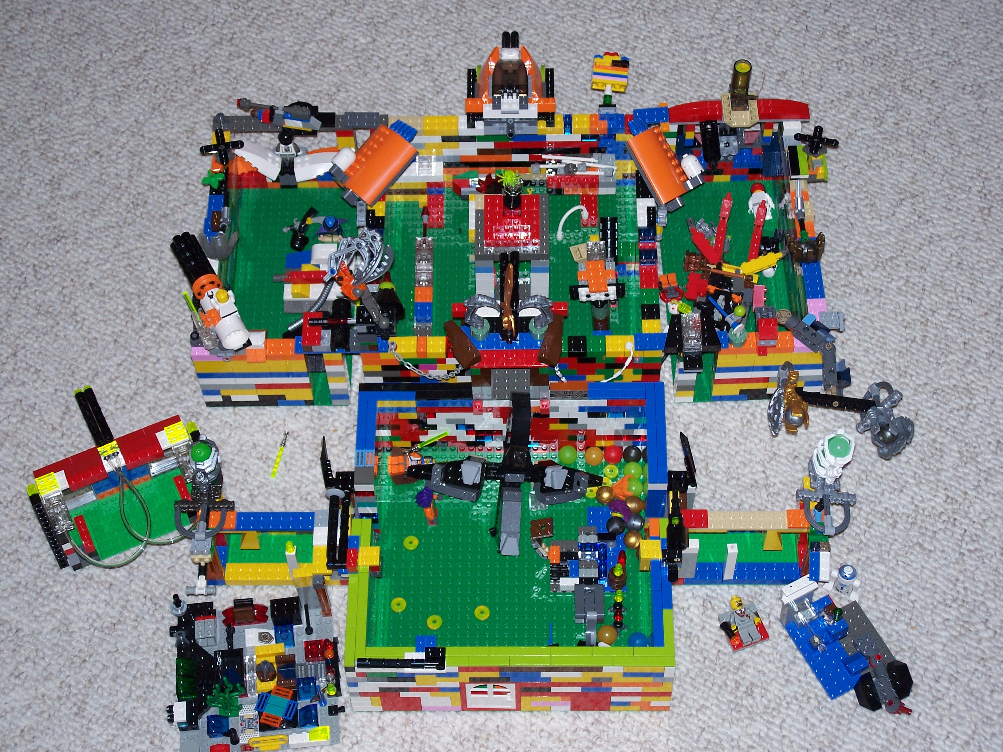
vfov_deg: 21.0
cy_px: 376
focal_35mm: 70
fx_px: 2028
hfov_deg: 27.8
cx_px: 502
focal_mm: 14.7
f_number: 3.2
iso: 125
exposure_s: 1/100
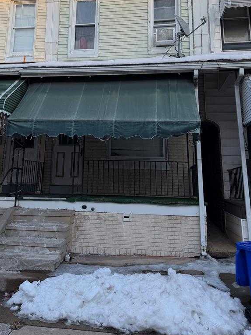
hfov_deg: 41.6
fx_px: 329
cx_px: 100
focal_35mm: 34
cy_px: 103
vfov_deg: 52.6
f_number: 1.78
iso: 80
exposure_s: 1/931
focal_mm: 6.76
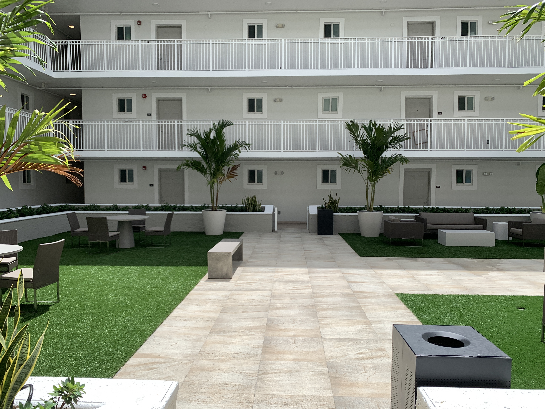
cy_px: 204
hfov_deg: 67.3
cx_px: 272
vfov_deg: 53.1
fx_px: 409
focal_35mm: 26
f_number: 1.8
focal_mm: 4.25
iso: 25
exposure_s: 1/3185
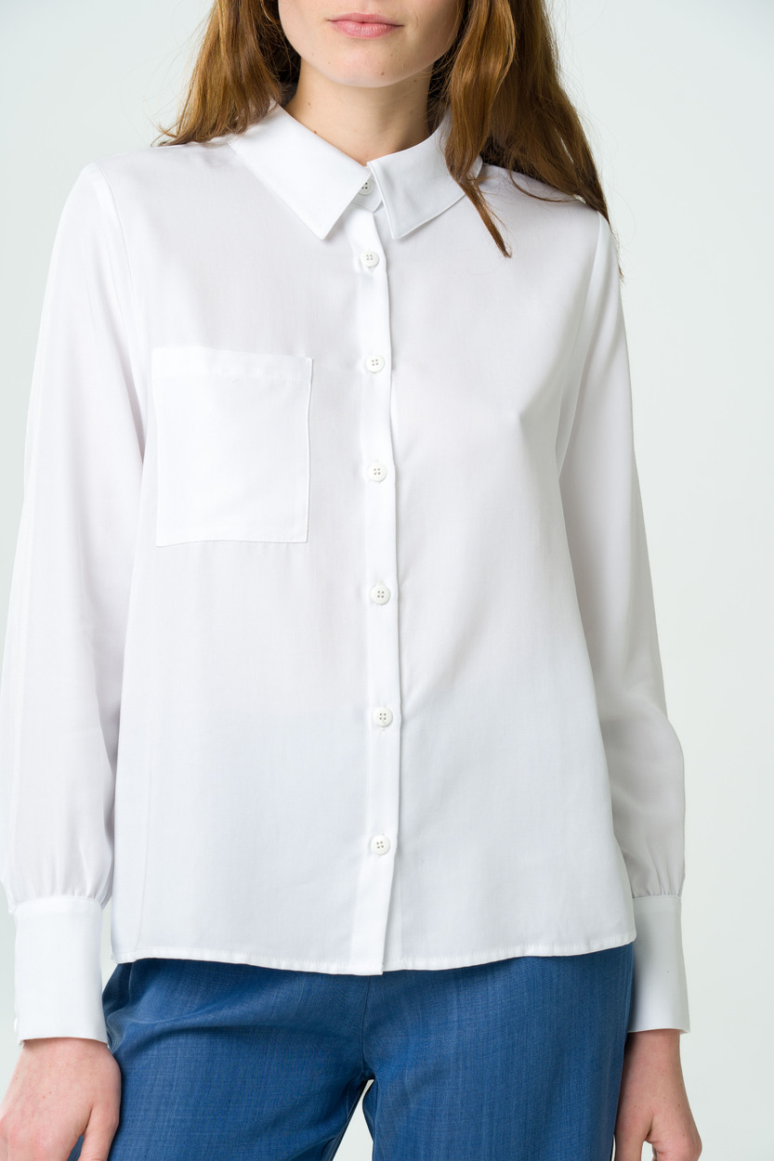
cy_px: 580
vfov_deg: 21.0
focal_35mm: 97
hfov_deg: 14.1
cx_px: 387
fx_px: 3129
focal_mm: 97
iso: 100
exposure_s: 1/160
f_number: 8
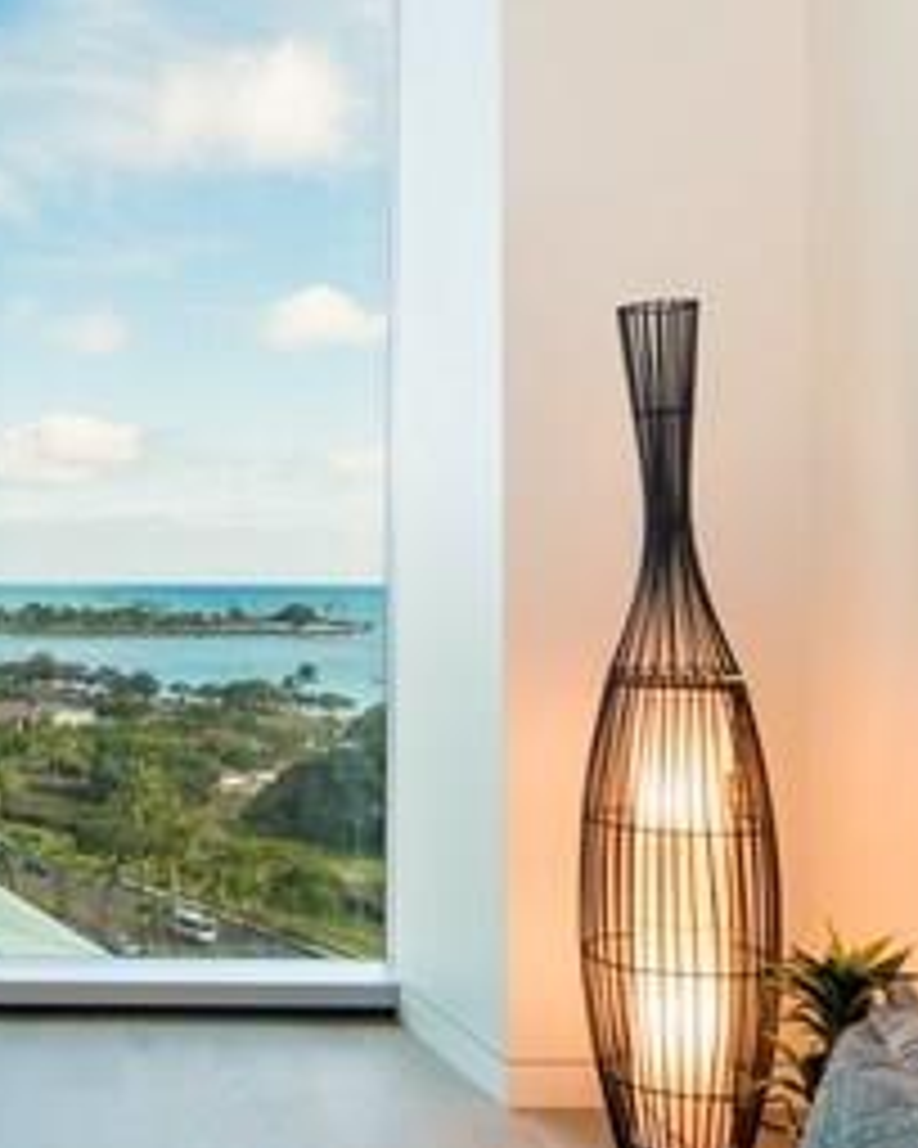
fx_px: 1528
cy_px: 576
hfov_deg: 29.2
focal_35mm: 45
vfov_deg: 41.2
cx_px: -162
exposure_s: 1/15
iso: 250
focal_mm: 12
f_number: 10
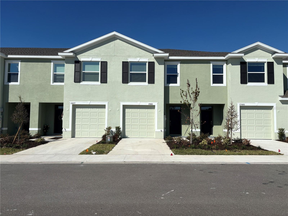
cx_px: 144
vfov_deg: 53.1
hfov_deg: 67.3
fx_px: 216
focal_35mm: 26
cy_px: 108
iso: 50
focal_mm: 5.96
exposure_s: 1/9901
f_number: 1.6
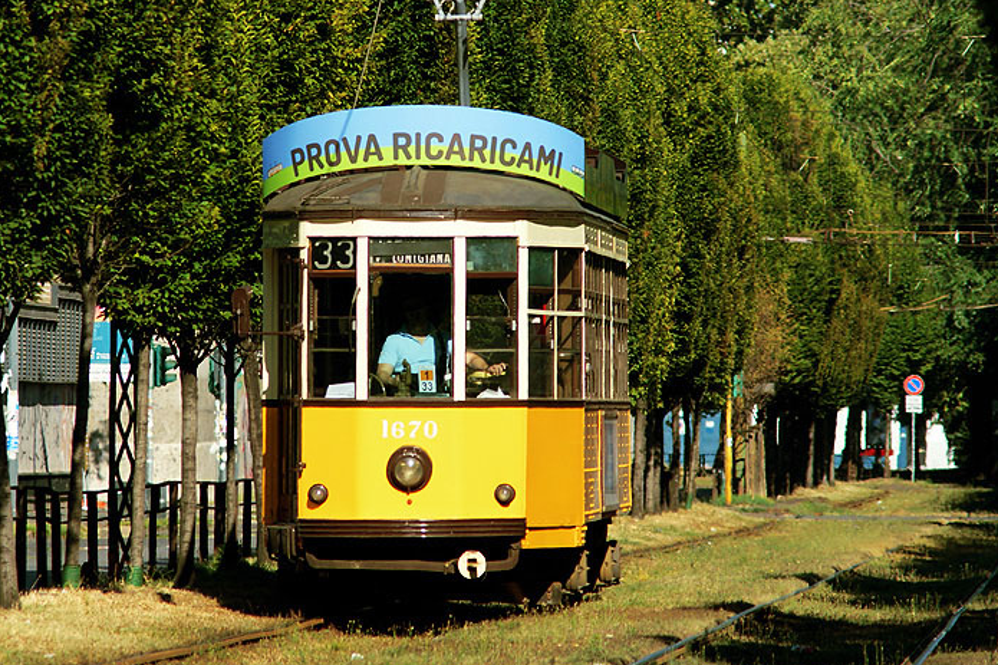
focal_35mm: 464
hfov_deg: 4.4
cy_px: 233
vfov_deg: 3.0
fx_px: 12859
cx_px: 409
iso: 200
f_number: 6.3
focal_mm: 210
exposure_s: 1/500
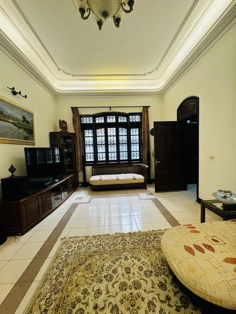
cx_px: 118
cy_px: 157
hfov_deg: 85.7
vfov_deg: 102.1
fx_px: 127
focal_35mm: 14
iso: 250
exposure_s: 1/100
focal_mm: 2.22
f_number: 2.2
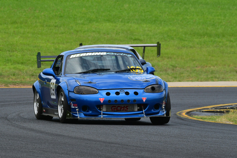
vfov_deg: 2.5
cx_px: 118
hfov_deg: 3.7
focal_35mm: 555
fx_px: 3655
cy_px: 79
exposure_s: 1/640
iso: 640
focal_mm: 370
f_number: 11
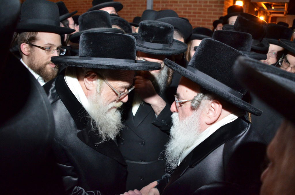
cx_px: 148
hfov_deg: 67.5
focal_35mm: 27
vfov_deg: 47.7
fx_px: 221
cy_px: 98
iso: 1600
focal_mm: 18
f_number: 3.5
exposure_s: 1/125
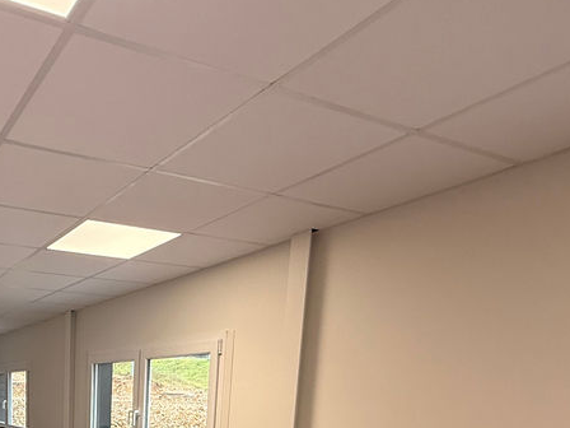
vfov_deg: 37.1
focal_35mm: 32
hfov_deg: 50.8
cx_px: 65
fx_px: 527
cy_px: 471
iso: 160
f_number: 2.2
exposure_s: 1/99
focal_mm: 2.22
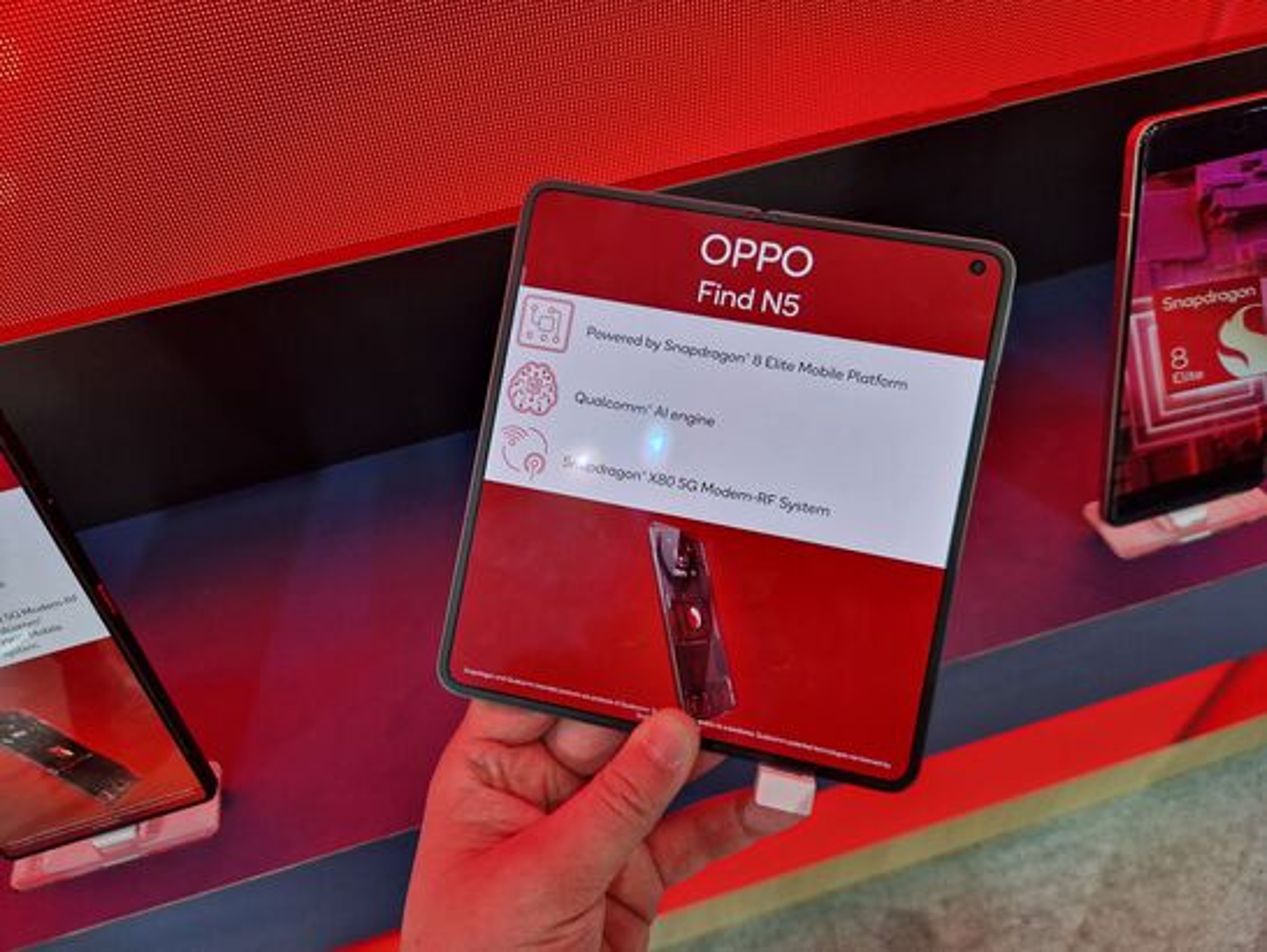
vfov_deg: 58.9
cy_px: 476
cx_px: 634
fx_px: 842
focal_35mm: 23
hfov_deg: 73.9
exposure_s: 1/53
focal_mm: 5.4
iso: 100
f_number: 1.8
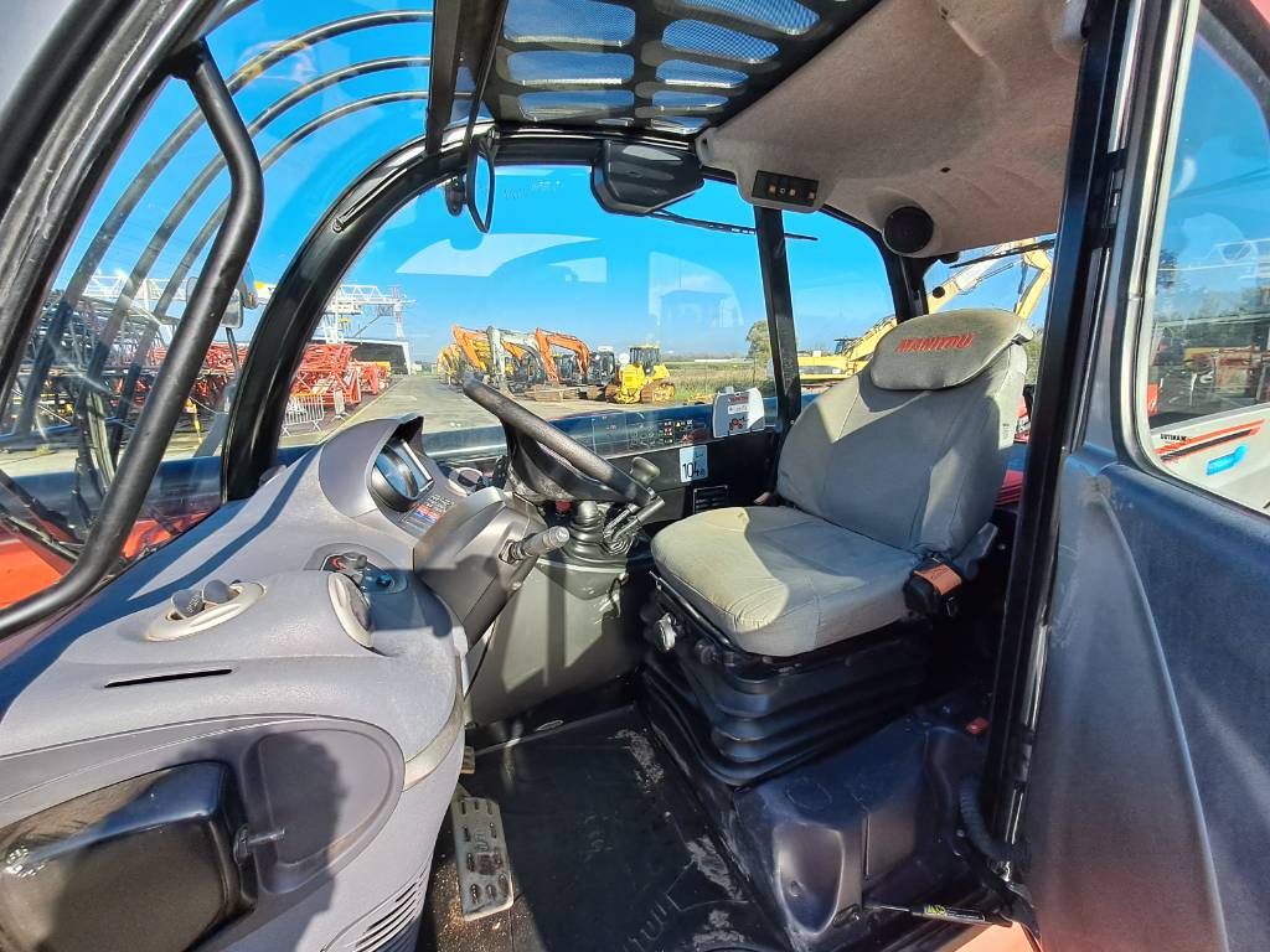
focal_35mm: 13
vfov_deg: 89.9
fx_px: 477
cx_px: 635
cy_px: 476
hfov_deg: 106.2
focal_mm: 1.42
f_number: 2.2
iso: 40
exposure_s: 1/838
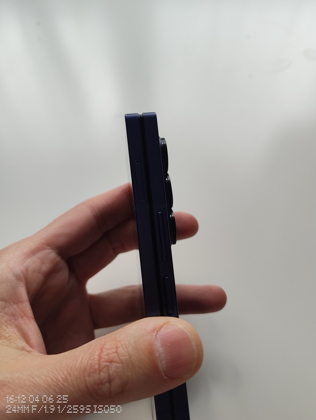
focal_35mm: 24
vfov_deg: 71.5
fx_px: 291
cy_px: 210
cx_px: 158
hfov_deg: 56.9
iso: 50
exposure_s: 1/260
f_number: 1.88
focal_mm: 5.56
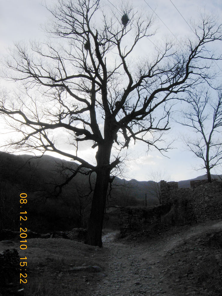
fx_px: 308
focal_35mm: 36
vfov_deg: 51.4
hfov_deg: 39.7
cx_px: 111
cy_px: 148
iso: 50
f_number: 6.1
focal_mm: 7.5
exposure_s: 1/430
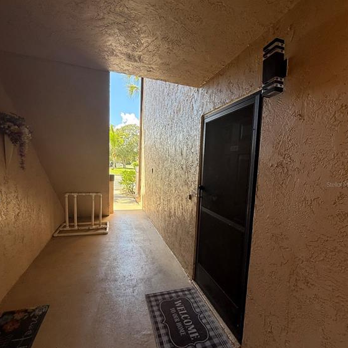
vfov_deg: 83.9
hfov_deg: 84.0
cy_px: 184
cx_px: 176
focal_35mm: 17
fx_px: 193
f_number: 2.2
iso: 64
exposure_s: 1/210
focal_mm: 2.22
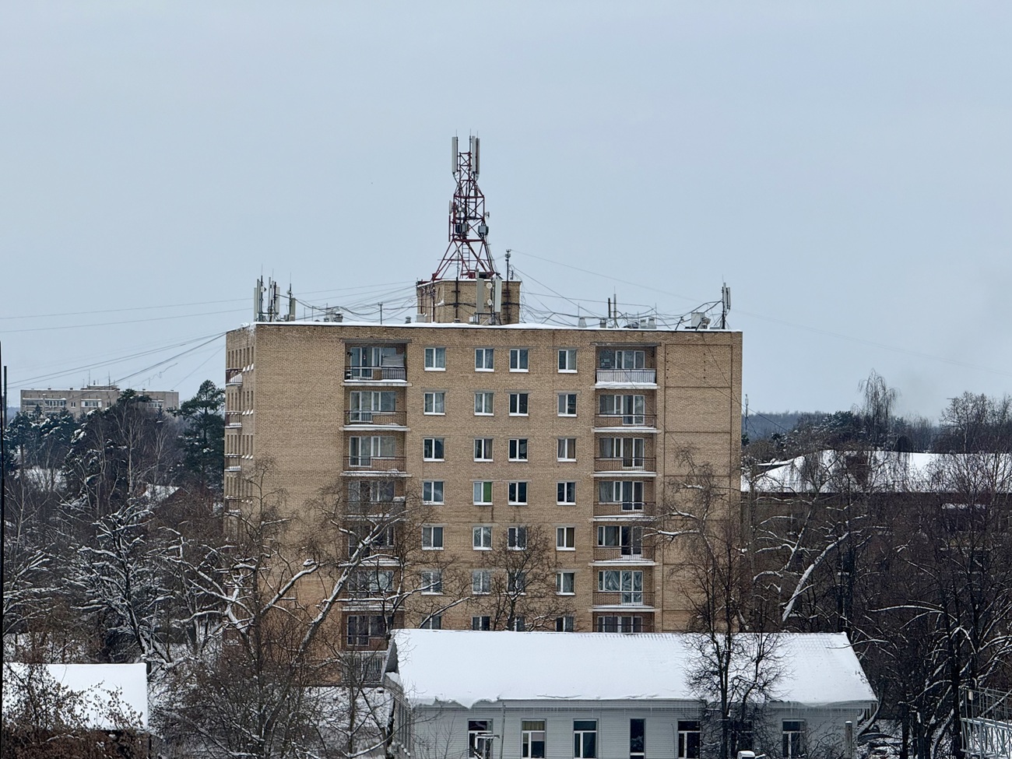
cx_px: 506
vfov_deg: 12.3
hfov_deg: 16.4
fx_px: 3508
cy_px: 380
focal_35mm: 120
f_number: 2.8
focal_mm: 15.66
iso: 50
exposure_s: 1/341
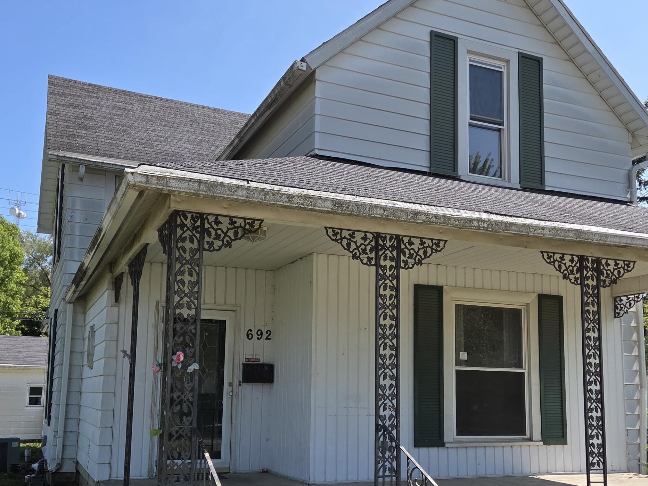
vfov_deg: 38.4
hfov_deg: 50.1
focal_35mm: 37
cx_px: 331
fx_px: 693
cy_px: 306
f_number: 1.8
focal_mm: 5.4
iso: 80
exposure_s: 1/3100
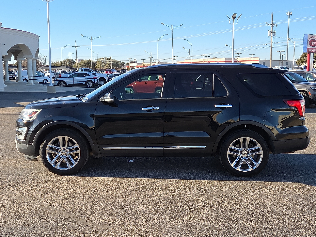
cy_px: 118
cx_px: 158
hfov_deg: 44.8
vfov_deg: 34.3
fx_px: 383
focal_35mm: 42
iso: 76
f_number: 1.8
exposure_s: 1/3333
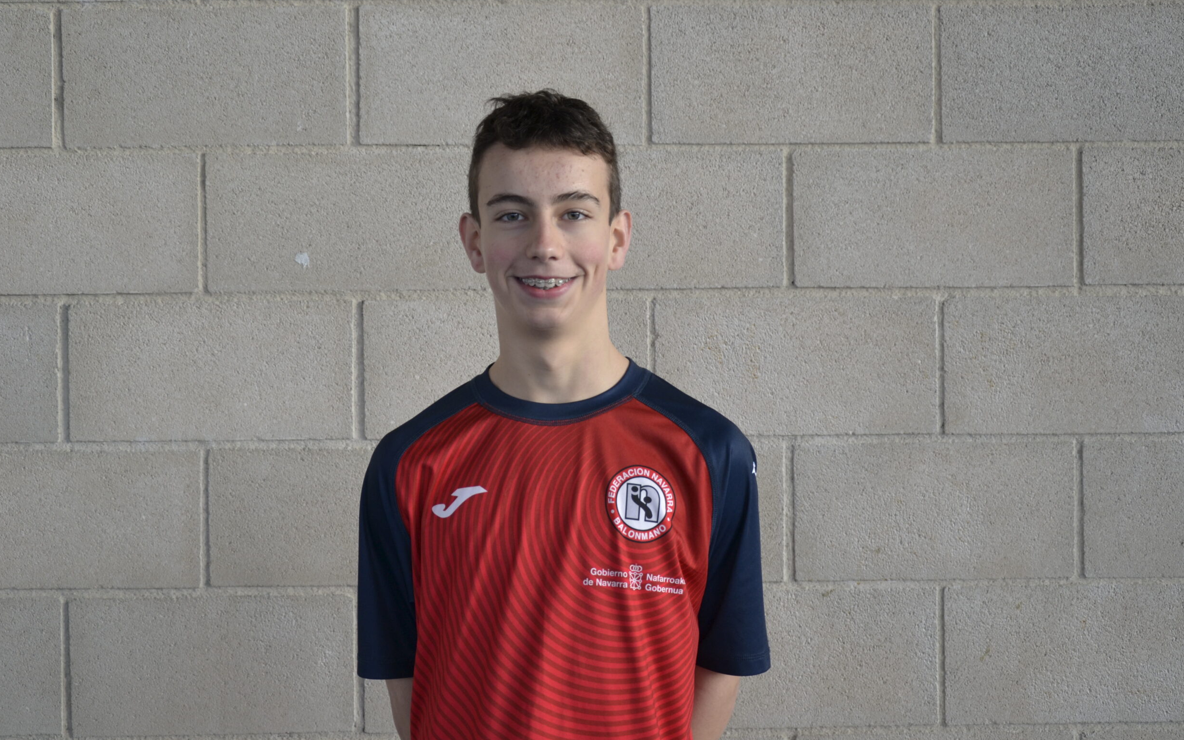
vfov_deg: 23.3
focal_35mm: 56
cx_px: 581
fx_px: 1792
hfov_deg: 36.6
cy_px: 364
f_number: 4.5
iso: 250
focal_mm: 35
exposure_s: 1/30
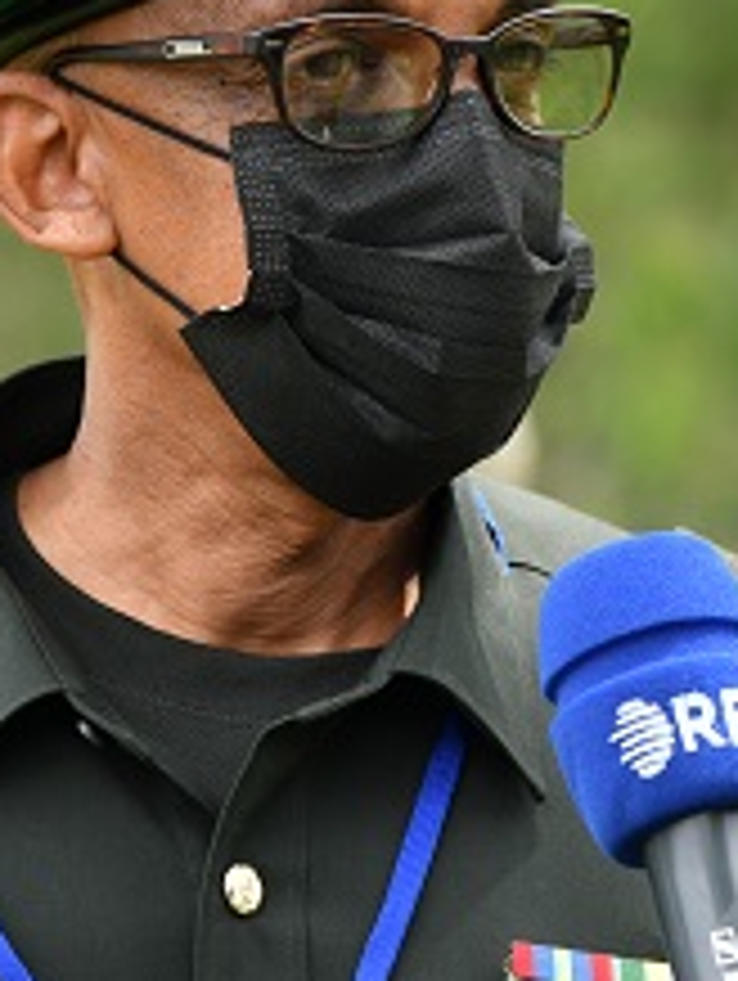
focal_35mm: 339
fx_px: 9618
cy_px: 248
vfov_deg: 5.8
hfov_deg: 4.4
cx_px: 414
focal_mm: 110
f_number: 4.5
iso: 100
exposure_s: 1/160
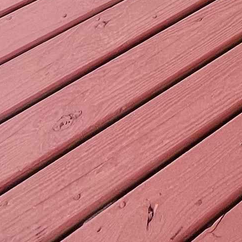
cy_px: -326
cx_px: 351
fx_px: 577
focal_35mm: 73
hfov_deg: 20.6
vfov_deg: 15.1
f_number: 1.8
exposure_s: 1/99
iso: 50
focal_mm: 1.57
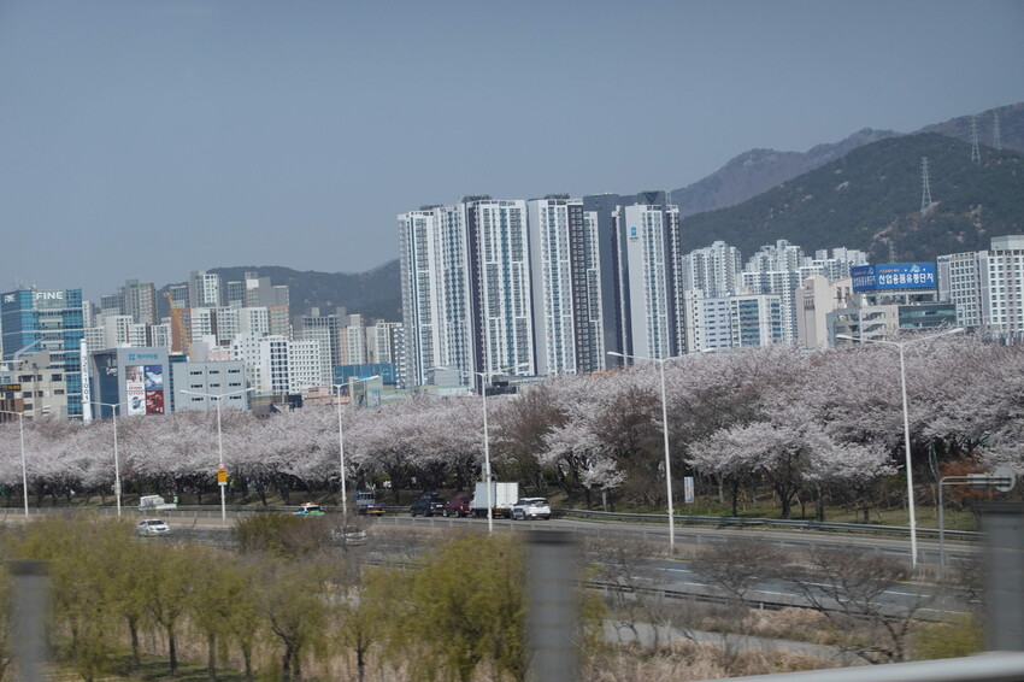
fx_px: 3383
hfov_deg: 17.2
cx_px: 512
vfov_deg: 11.5
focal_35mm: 119
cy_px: 341
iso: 160
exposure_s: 1/125
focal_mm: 43.55
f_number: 4.5
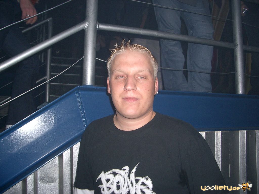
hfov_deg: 52.6
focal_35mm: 35
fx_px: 262
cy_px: 97
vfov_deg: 40.7
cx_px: 130
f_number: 2.6
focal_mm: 5.8
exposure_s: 1/40
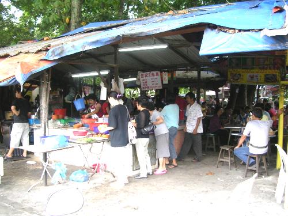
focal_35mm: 38
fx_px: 316
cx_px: 144
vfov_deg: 37.7
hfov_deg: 49.0
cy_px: 108
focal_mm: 5.8
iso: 50
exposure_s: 1/41.9
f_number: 2.8
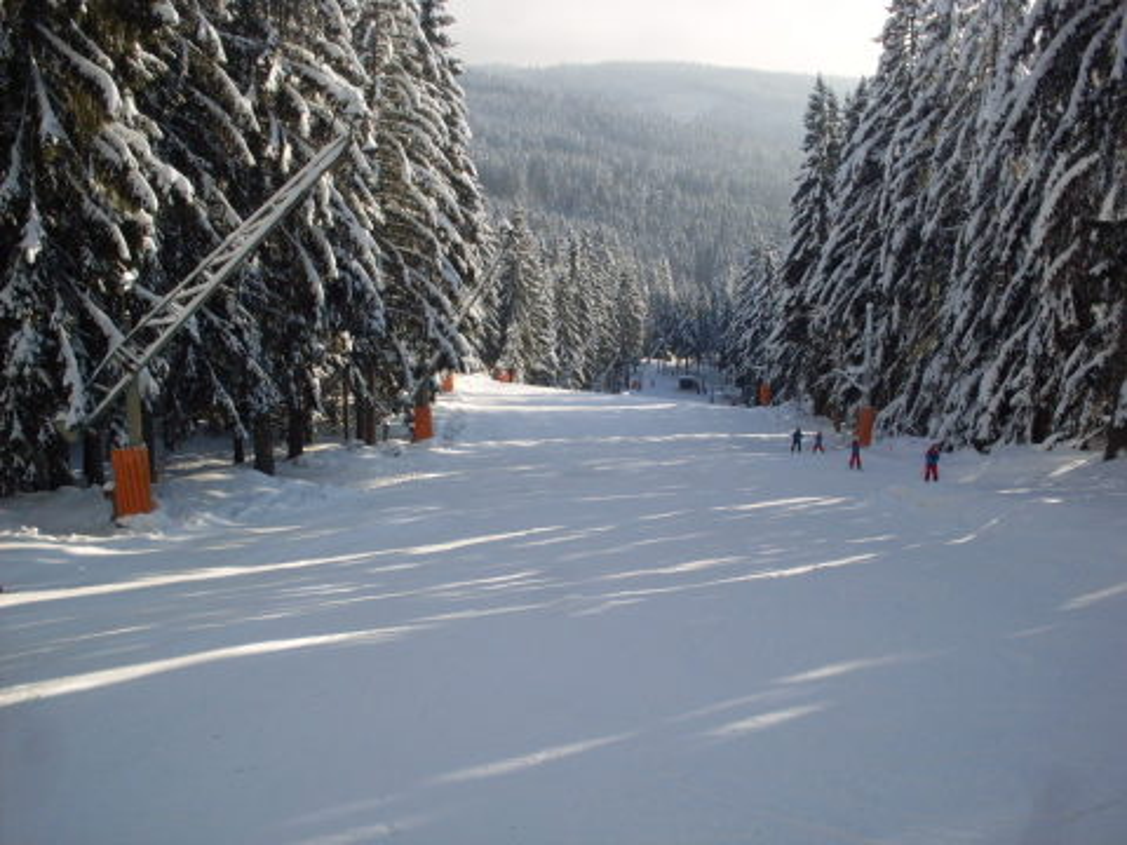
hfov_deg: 49.0
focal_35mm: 38
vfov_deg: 37.7
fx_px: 1237
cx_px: 564
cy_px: 422
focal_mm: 6.3
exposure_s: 1/180
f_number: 8.4
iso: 80
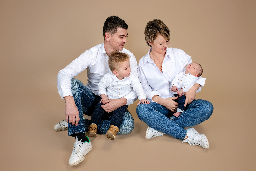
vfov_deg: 35.9
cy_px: 86
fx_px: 263
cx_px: 128
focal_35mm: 37
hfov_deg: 51.9
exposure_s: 1/160
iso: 250
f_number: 11
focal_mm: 37
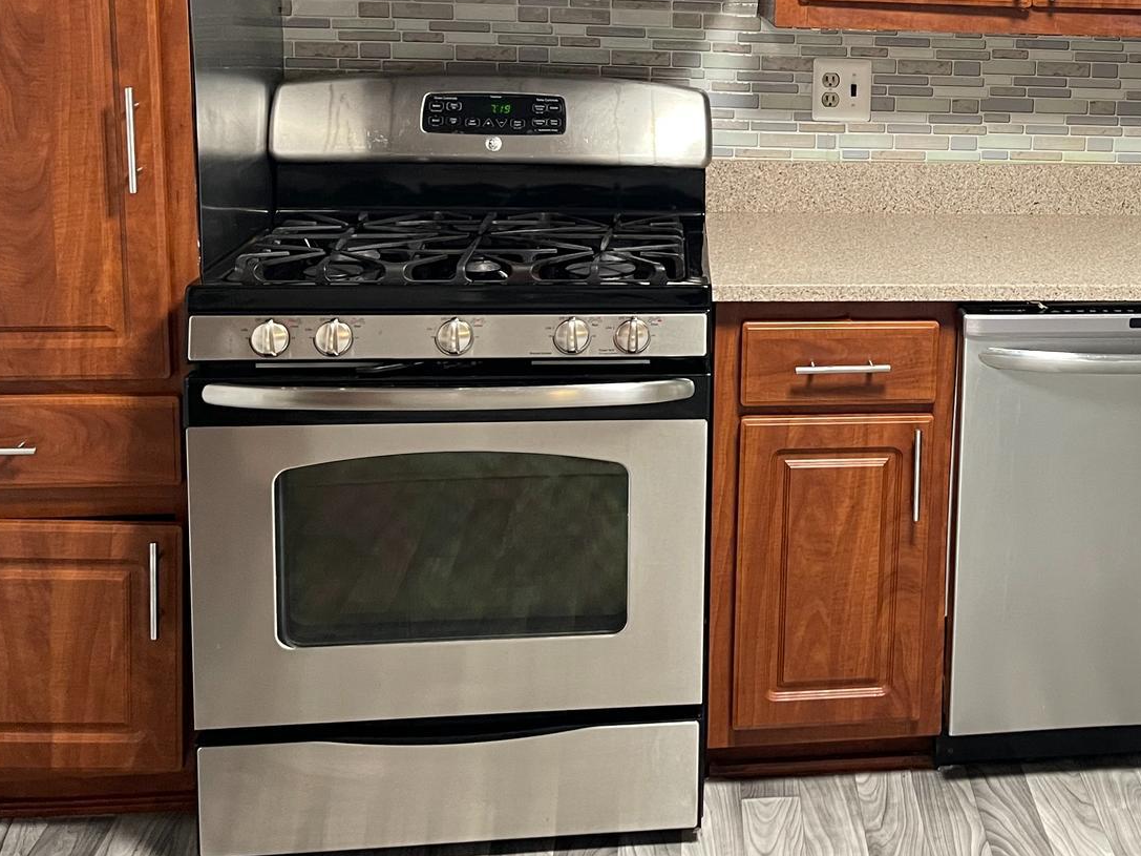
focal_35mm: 49
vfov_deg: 29.1
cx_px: 962
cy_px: 185
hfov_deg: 37.1
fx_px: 1615
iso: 320
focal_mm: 5.1
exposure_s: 1/60
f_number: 1.6
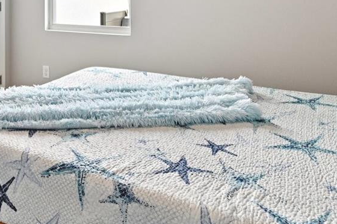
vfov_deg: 30.4
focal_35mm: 40
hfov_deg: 45.1
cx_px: 51
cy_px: -13
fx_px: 374
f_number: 8
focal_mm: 14
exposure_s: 1/160
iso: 400
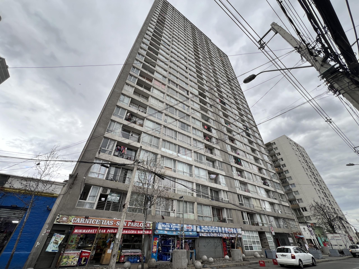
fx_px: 135
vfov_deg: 89.9
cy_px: 134
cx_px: 180
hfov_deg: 106.2
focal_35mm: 13
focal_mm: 1.57
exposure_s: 1/135
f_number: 1.8
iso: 32
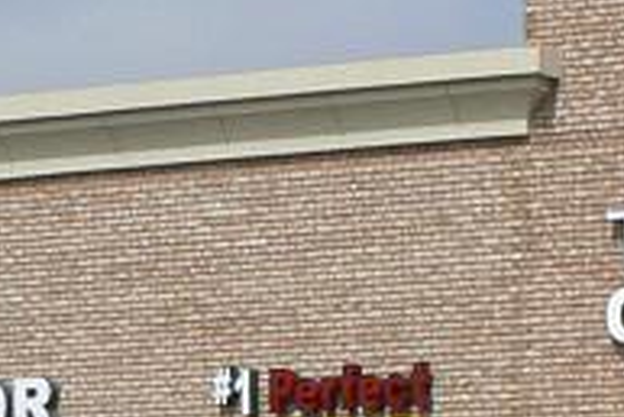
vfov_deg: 5.7
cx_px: 1277
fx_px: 3868
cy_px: 1309
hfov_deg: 8.7
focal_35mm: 223
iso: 80
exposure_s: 1/500
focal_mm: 6
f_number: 8
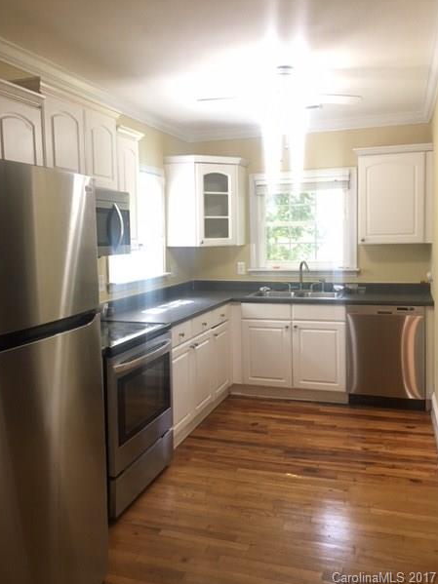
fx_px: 523
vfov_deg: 58.3
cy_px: 275
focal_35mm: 31
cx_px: 210
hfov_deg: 45.4
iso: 125
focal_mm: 4.15
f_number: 2.2
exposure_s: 1/30
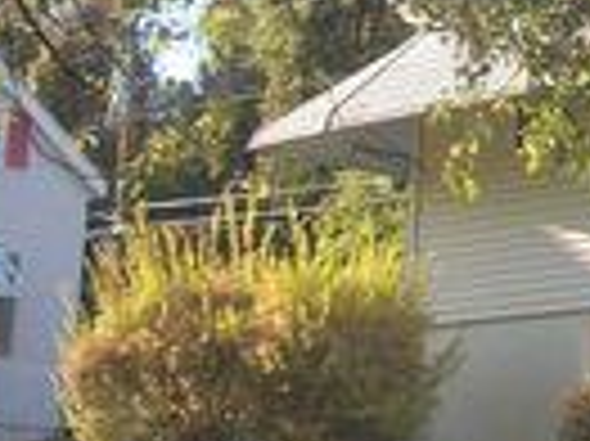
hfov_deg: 15.4
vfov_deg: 12.0
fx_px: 2077
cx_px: 770
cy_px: -11
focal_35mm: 122
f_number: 2.9
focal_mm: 5.7
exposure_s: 1/320
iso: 80
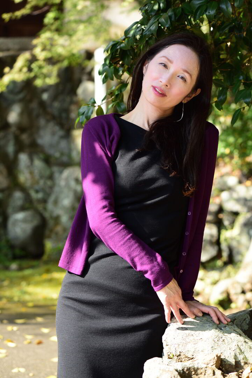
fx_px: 1101
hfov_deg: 13.1
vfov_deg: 19.4
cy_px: 189
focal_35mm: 105
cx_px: 126
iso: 400
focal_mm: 105
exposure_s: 1/500
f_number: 5
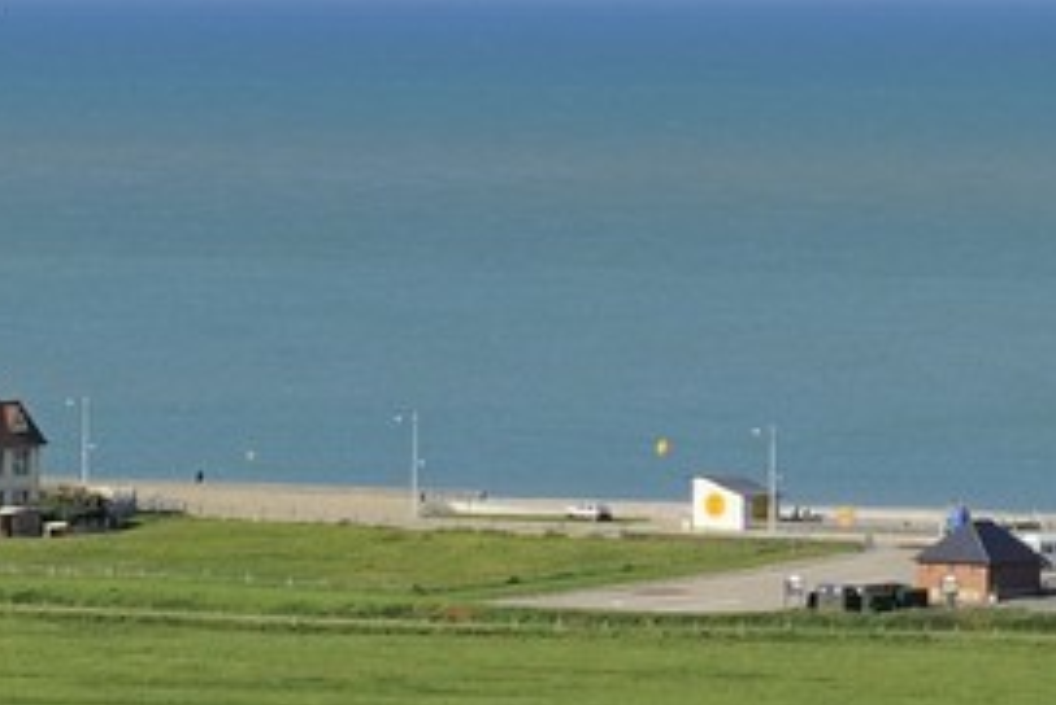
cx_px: -1796
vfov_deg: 3.3
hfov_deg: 4.8
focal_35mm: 413
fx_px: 12121
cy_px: 822
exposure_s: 1/200
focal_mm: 70
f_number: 13
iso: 200
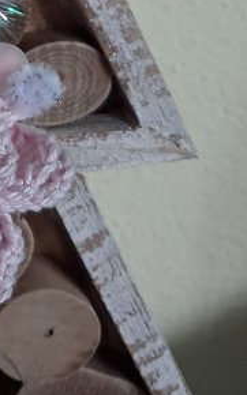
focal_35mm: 79
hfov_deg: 15.4
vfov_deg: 23.8
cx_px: -104
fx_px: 852
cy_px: -79
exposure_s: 1/25
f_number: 1.8
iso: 640
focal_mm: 4
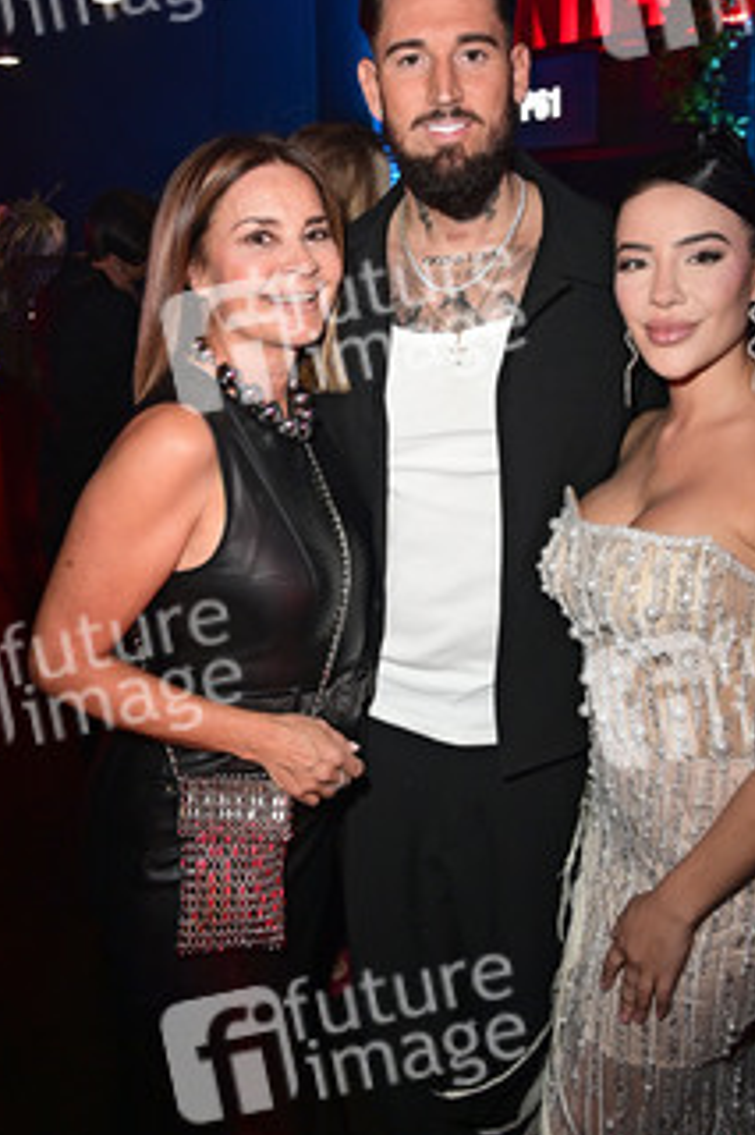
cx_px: 447
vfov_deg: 61.8
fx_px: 945
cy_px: 507
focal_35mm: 30
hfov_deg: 43.4
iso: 2000
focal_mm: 24
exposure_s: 1/15
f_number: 5.6
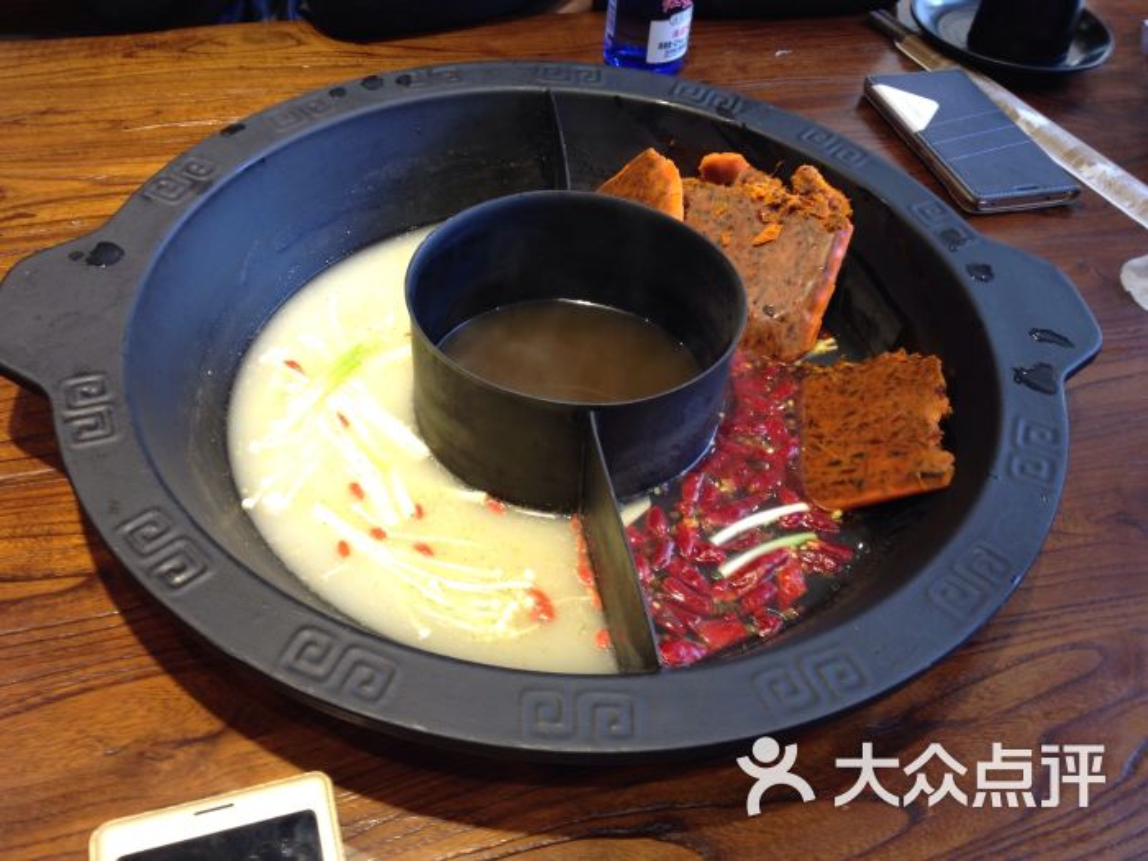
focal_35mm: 35
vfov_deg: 40.7
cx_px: 574
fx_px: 1161
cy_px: 430
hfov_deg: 52.6
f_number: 2.4
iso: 50
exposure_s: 1/20
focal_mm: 4.28
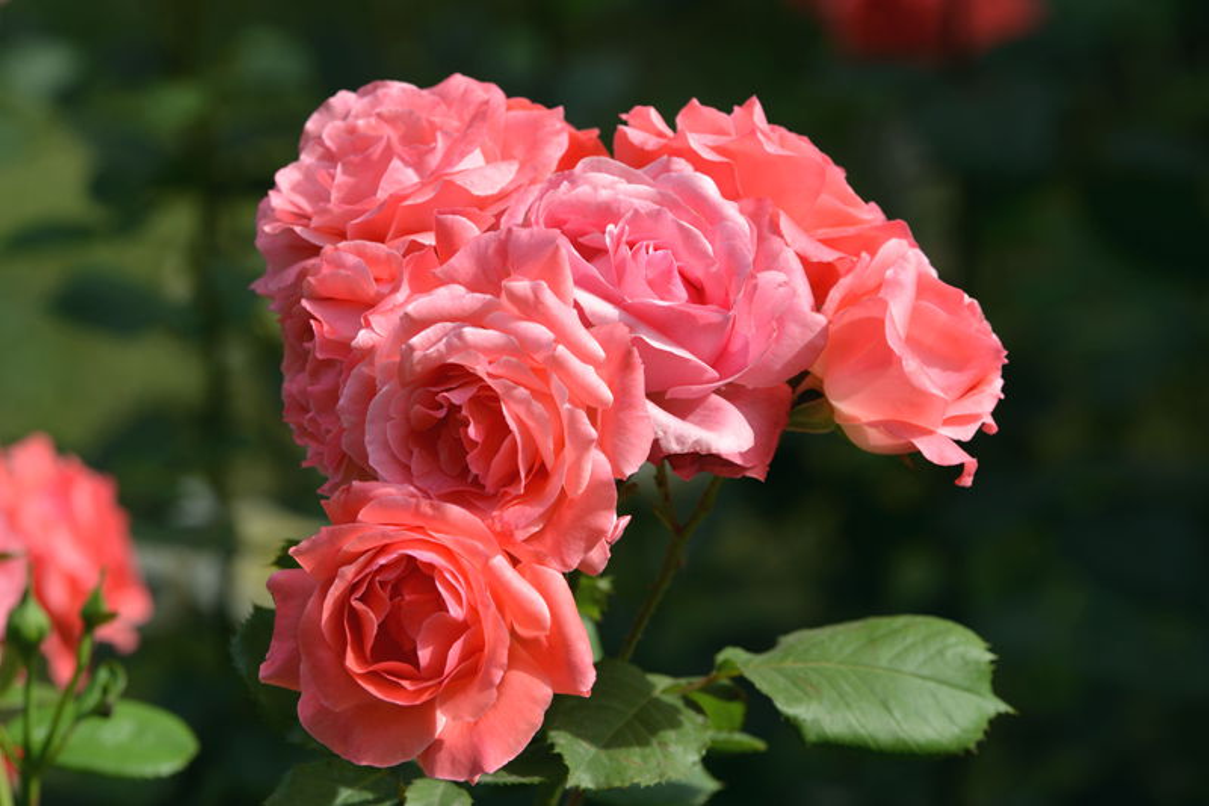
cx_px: 604
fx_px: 6715
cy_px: 403
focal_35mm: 200
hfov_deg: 10.3
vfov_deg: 6.9
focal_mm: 200
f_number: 8
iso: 100
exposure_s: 1/160
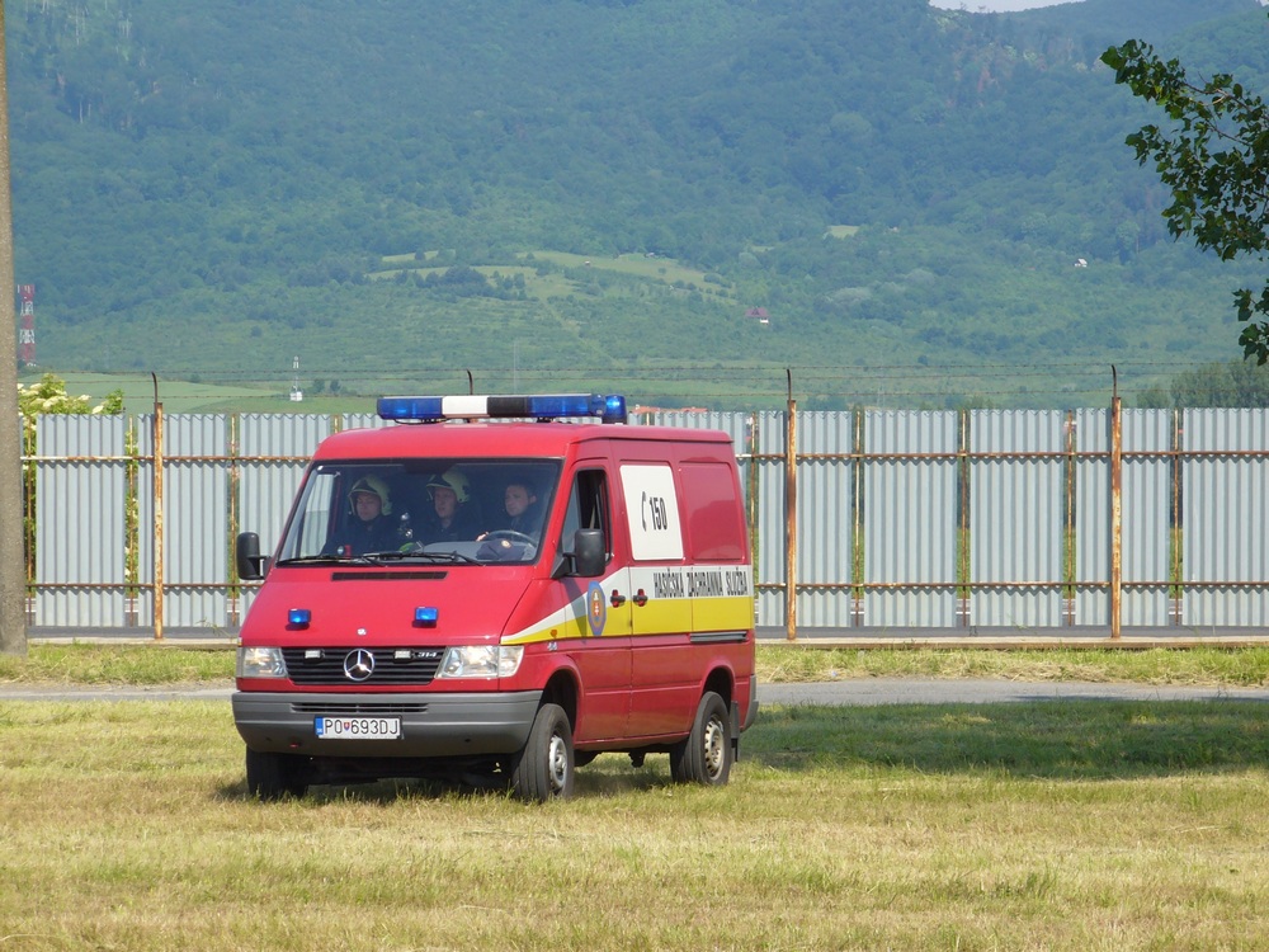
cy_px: 476
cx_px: 634
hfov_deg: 10.0
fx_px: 7222
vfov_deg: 7.5
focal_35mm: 197
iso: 64
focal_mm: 32.5
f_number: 8.8
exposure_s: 1/125
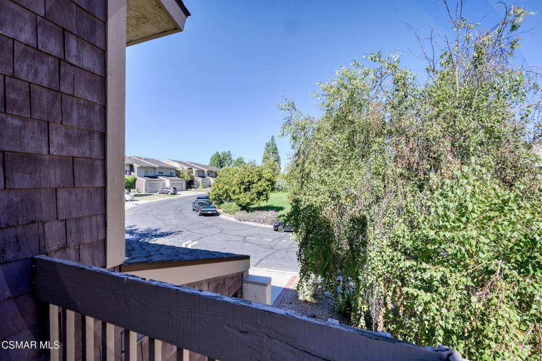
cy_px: 180
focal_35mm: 14
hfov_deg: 104.3
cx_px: 271
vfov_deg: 81.1
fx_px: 211
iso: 320
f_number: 11
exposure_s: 1/500
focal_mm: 14
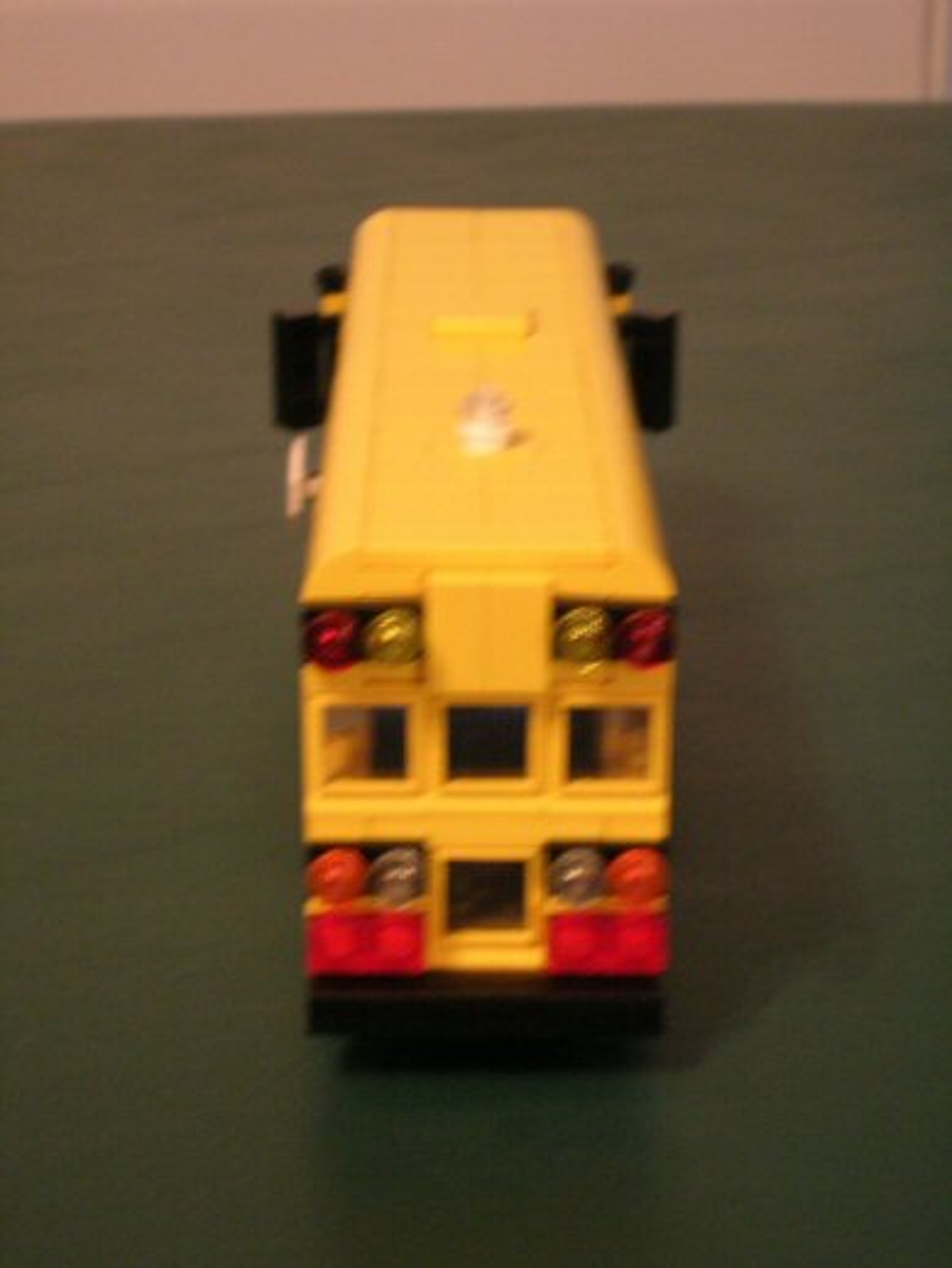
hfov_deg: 19.9
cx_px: 476
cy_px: 634
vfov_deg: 26.3
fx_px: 2711
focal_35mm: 74
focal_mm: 12.3
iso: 200
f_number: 4
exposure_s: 1/3.7
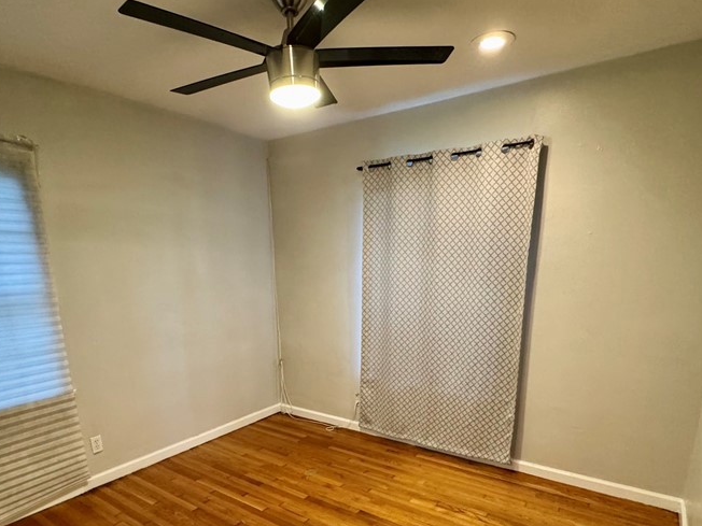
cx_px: 328
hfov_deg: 76.3
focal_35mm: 22
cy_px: 372
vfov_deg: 58.9
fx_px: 446
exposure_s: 1/60
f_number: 2.2
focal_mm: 2.22
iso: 500
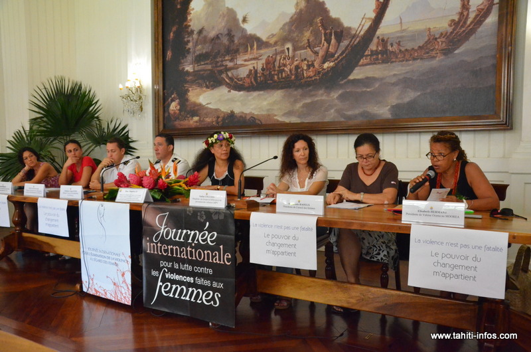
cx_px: 266
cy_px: 176
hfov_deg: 59.6
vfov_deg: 41.5
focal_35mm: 32
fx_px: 464
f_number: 7.1
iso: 6400
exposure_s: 1/200
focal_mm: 21
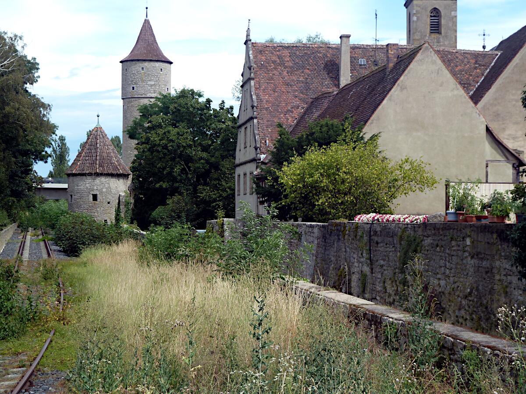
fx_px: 1185
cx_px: 263
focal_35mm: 78
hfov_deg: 25.0
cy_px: 197
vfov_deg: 18.9
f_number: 4.2
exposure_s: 1/320
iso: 80
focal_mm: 12.8
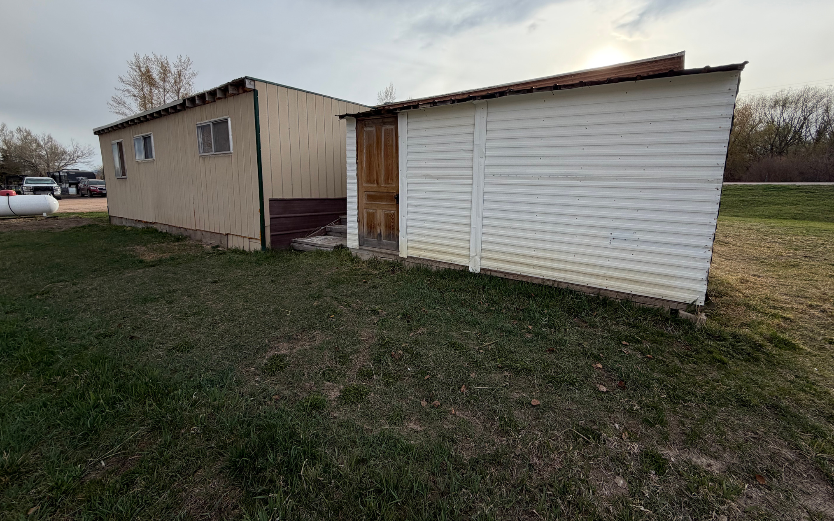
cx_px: 419
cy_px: 228
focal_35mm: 15
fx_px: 341
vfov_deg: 74.5
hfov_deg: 101.5
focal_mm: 2.22
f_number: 2.2
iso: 40
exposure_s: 1/644
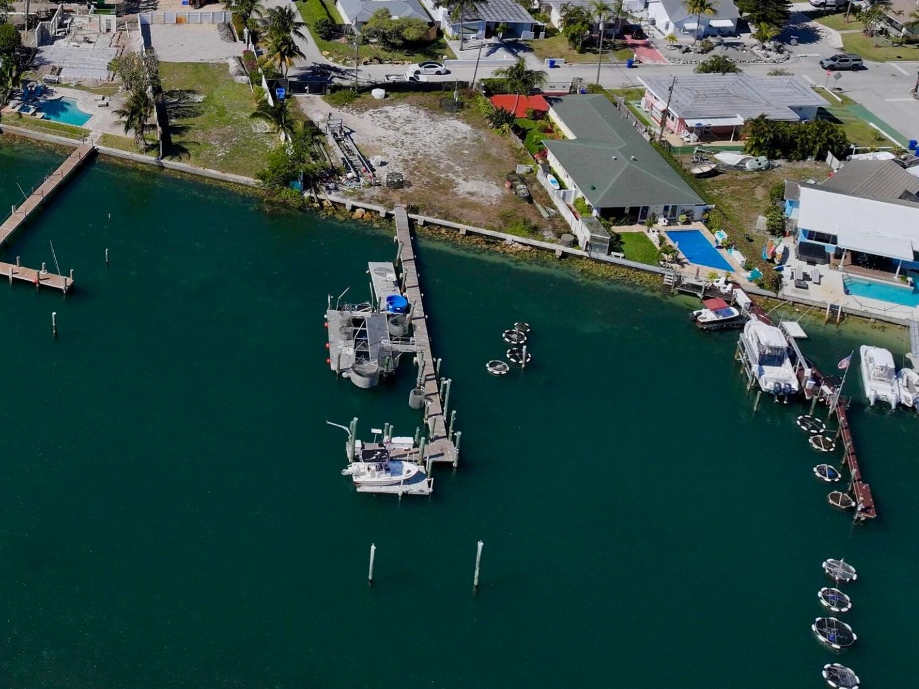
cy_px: 116
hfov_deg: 38.4
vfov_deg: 30.0
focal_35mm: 47
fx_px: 1247
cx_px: 139
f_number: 2.8
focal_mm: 12.29
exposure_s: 1/6400
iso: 140
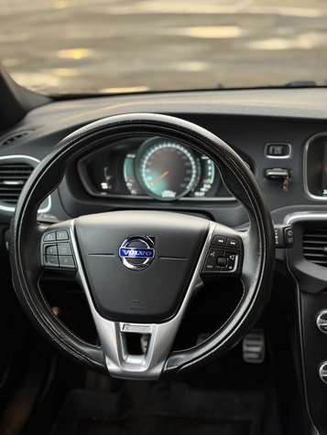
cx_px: 164
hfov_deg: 30.3
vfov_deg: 39.7
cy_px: 218
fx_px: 605
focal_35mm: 48
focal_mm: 6.76
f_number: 1.78
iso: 125
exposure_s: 1/60
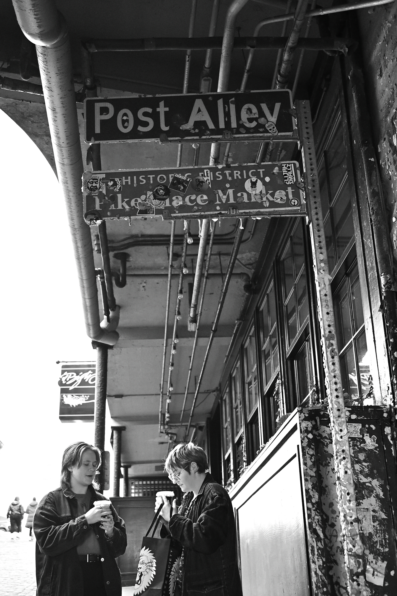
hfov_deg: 31.9
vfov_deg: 46.4
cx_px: 198
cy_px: 298
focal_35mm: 42
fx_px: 695
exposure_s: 1/60
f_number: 2.8
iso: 400
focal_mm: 28
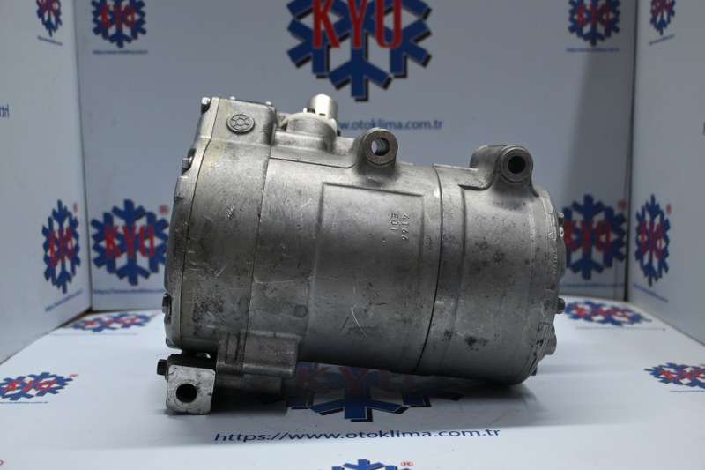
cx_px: 352
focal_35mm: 36
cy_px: 235
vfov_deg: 36.9
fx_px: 705
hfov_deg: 53.1
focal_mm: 24
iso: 900
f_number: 4.2
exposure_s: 1/125
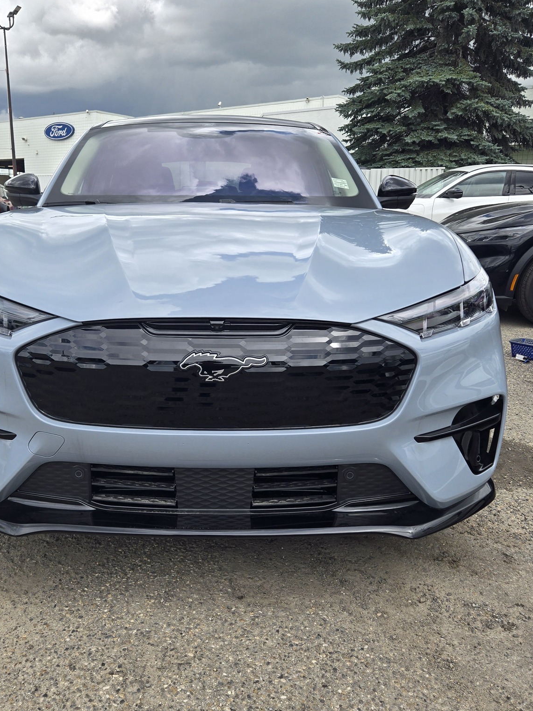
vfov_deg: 58.3
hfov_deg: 45.1
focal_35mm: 31
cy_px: 356
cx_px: 198
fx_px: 636
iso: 25
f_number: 1.8
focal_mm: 5.4
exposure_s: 1/873
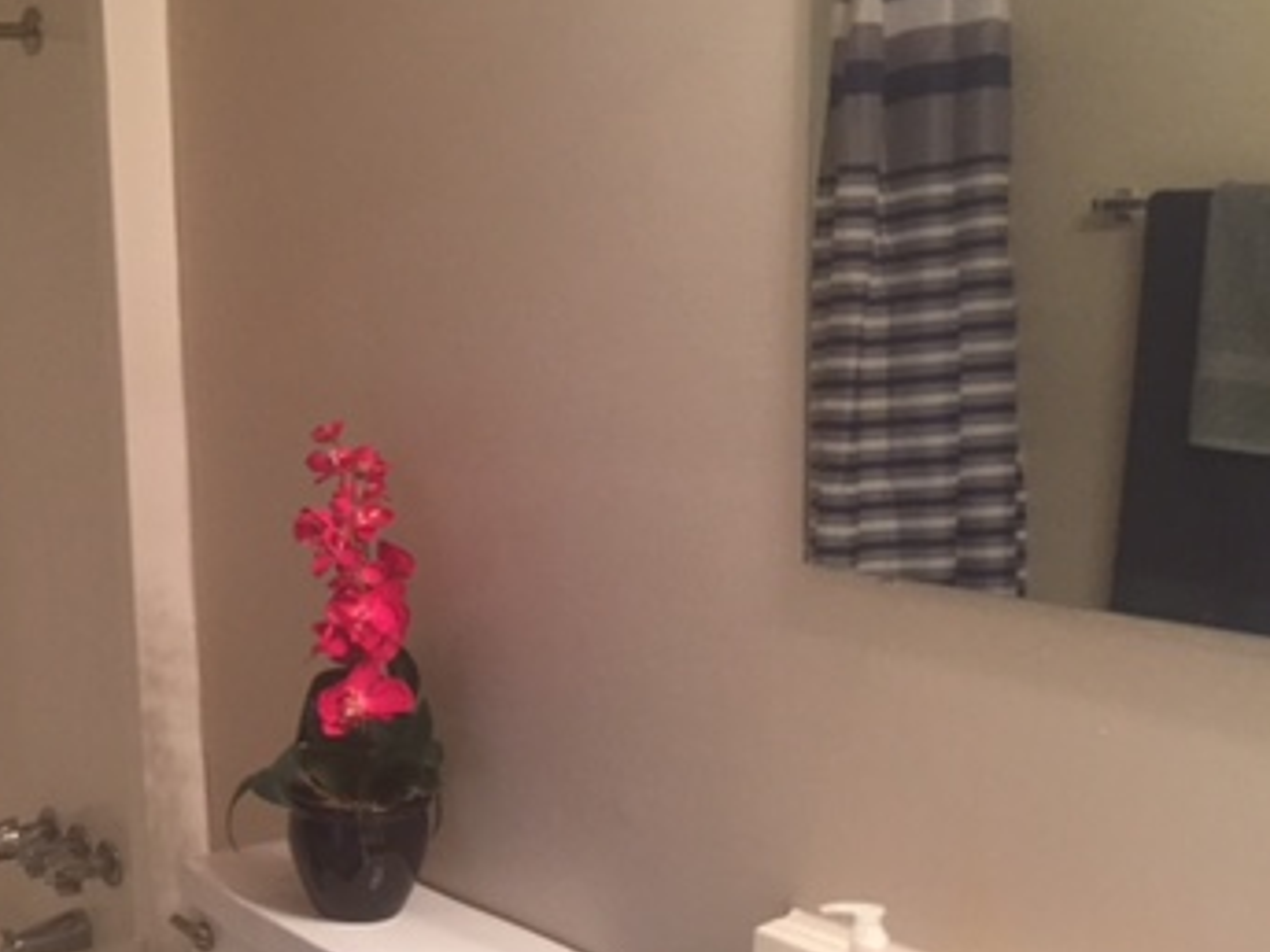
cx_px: 122
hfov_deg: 33.6
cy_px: 616
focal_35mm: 54
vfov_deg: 26.9
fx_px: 1981
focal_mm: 4.15
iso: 125
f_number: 2.2
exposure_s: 1/30
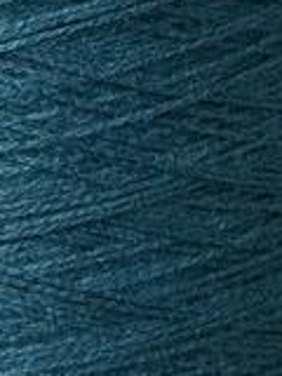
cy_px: -334
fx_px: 5344
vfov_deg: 4.0
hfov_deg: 3.0
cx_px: -35
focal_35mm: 492
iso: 40
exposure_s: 1/121
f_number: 2.8
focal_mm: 9
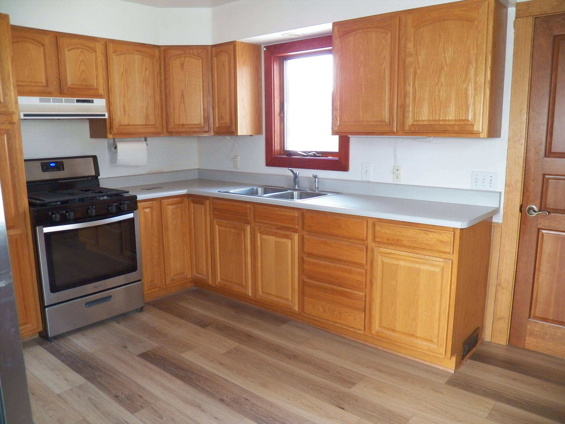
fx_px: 457
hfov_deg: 63.4
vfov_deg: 49.7
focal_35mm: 28
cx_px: 282
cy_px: 212
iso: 320
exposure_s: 1/30
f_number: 2.8
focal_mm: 4.9
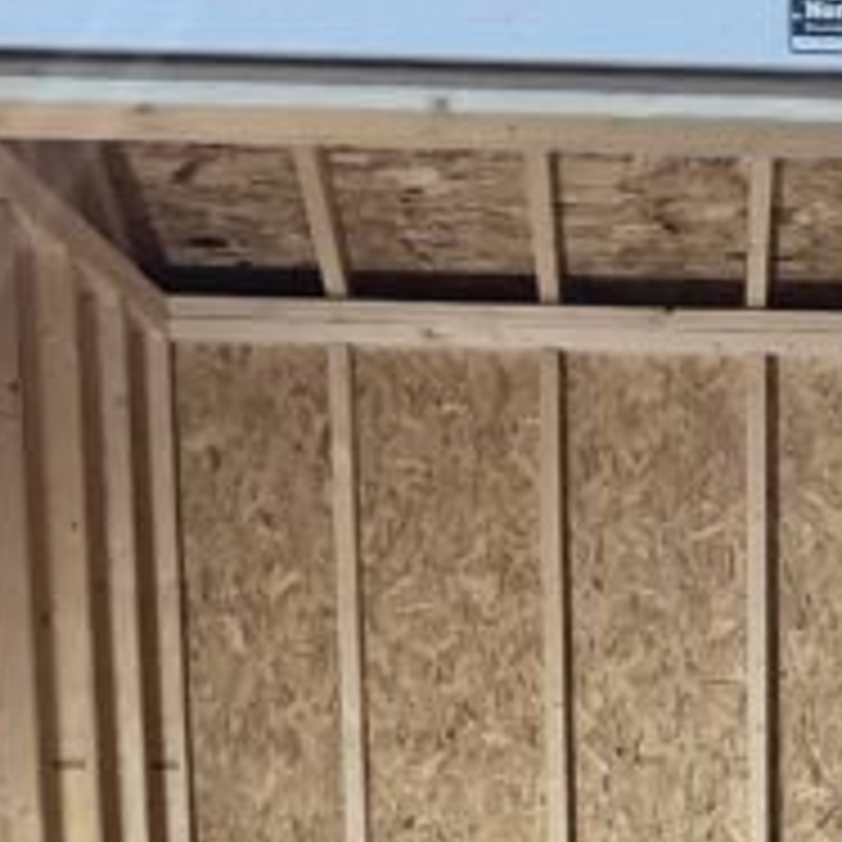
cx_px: 896
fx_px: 2559
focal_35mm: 93
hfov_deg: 18.1
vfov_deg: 17.2
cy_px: 1189
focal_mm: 3
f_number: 1.8
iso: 100
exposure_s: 1/60
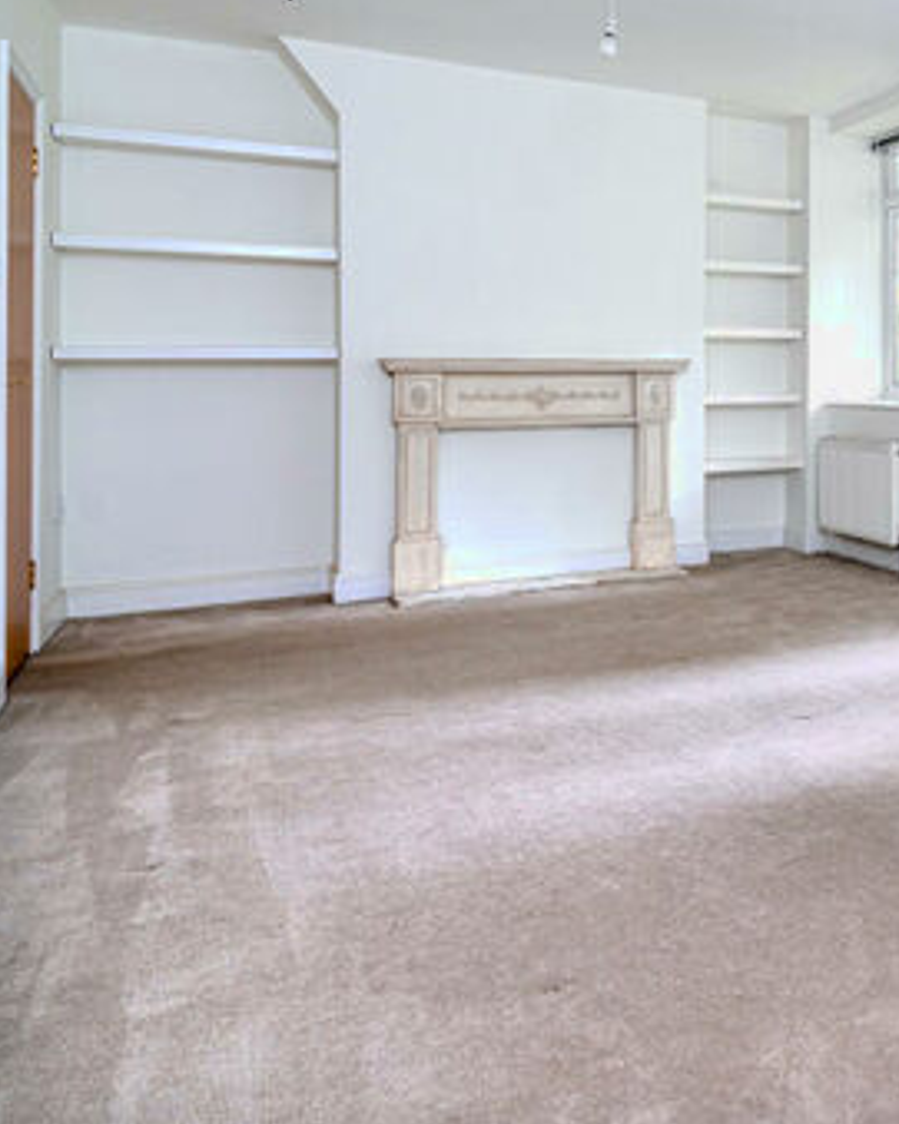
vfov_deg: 56.2
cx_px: 1148
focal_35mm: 31
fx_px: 1031
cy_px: 390
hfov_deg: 34.5
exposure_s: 1/13
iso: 320
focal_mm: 16
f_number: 7.1
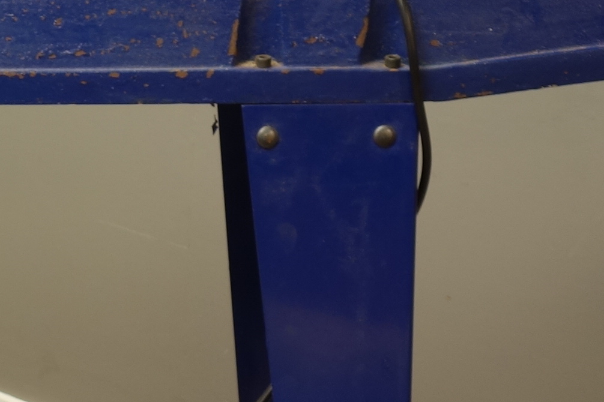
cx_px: -259
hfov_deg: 11.4
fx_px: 2918
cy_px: 364
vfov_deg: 7.9
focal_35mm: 174
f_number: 3.2
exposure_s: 1/15
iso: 125
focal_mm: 16.78
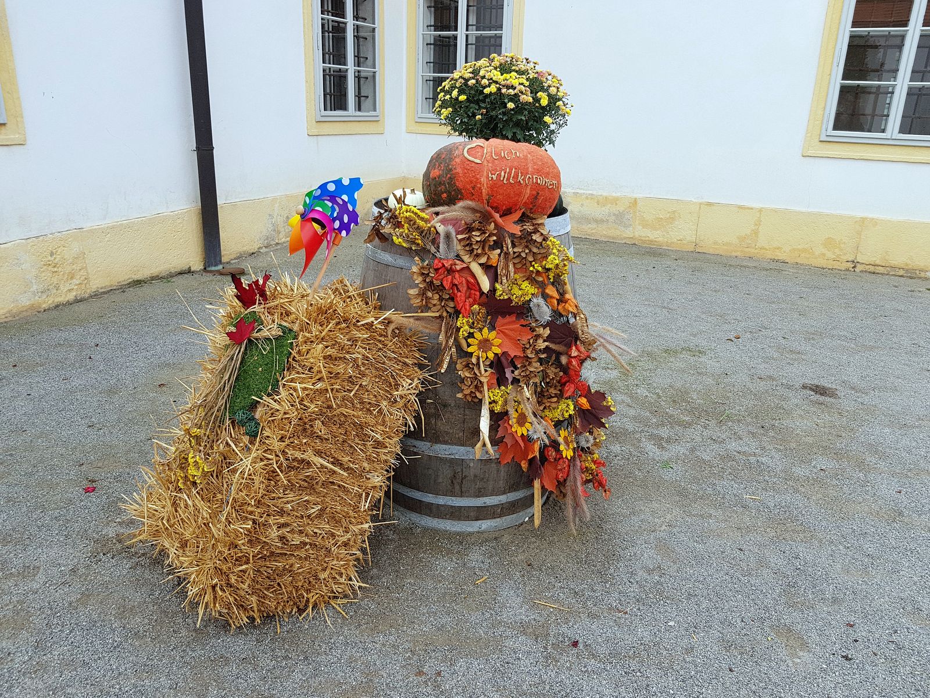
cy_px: 349
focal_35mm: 26
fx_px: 699
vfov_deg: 53.1
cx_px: 465
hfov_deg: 67.3
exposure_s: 1/648
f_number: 1.7
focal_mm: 4.2
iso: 50
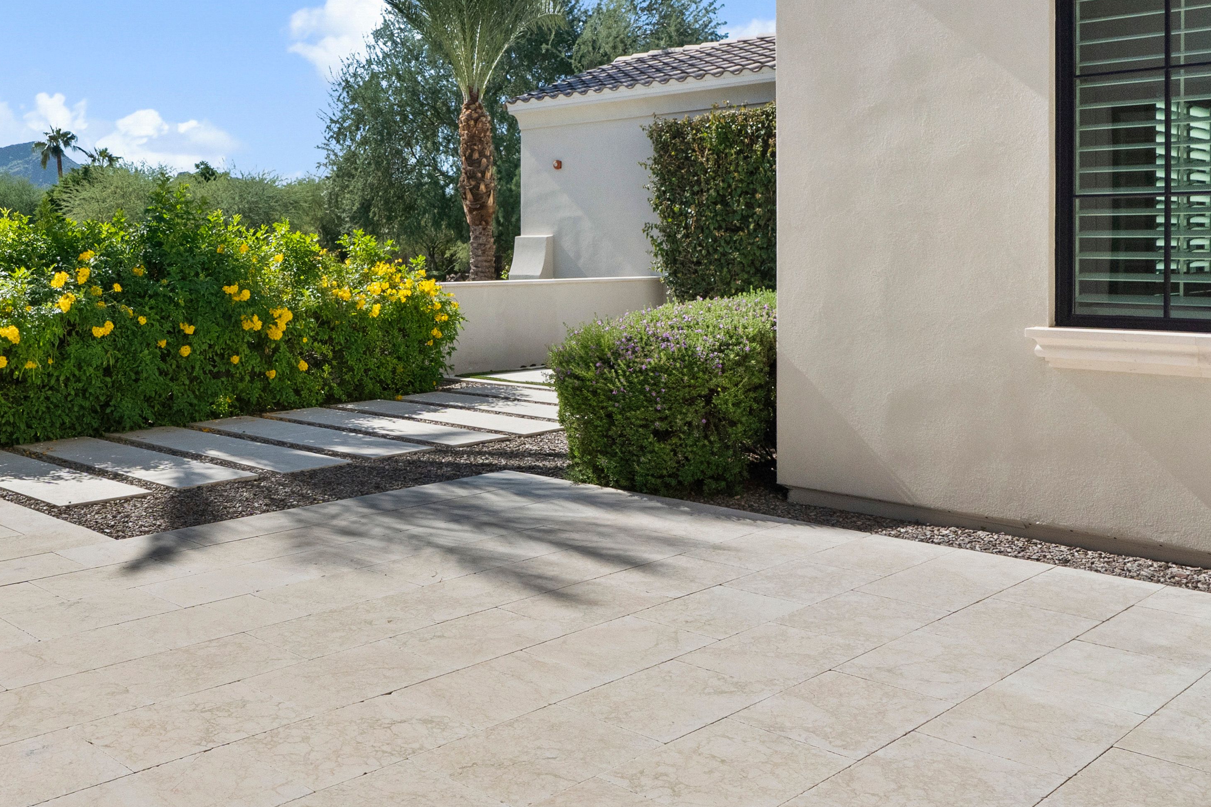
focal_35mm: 35
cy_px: 257
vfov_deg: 37.4
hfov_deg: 52.7
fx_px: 1177
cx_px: 345
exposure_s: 1/8000
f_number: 8
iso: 800
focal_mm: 17
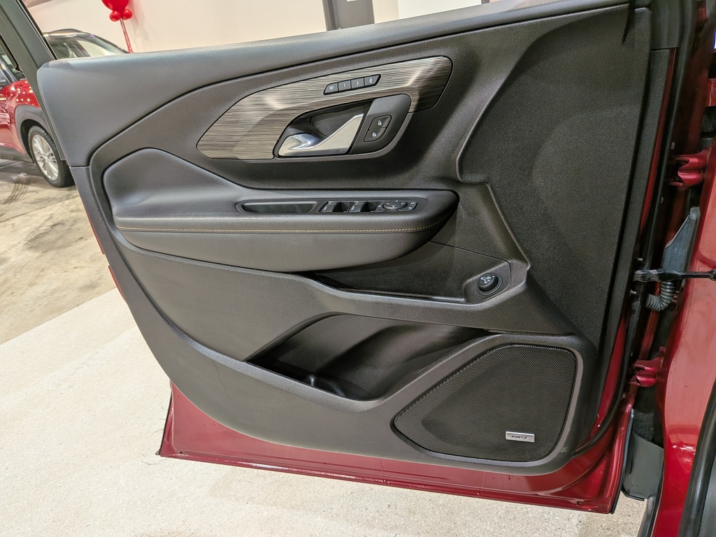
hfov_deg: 71.6
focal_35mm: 24
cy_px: 268
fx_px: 496
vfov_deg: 56.8
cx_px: 358
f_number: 1.7
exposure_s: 1/50
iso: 56
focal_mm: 4.53
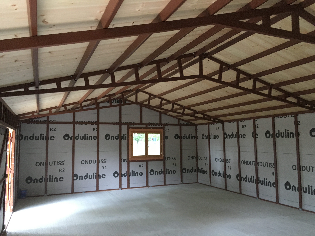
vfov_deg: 48.2
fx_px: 264
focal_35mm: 29
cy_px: 118
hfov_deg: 61.7
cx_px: 158
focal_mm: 4.15
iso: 200
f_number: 2.2
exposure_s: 1/33
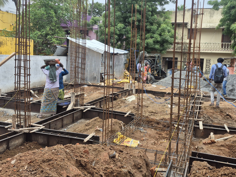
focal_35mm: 31
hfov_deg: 57.8
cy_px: 78
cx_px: 145
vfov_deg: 45.4
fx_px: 211
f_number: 1.8
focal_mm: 5.4
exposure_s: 1/337
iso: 25
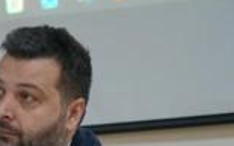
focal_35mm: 358
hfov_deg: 5.8
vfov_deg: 3.7
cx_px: -128
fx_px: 2282
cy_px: 138
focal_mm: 69
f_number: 4
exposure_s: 1/100
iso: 6400
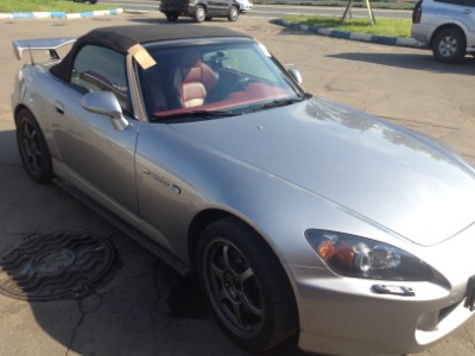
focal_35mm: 35
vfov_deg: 40.7
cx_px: 238
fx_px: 480
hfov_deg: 52.6
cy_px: 178
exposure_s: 1/708
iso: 50
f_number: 2.4
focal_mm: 4.28
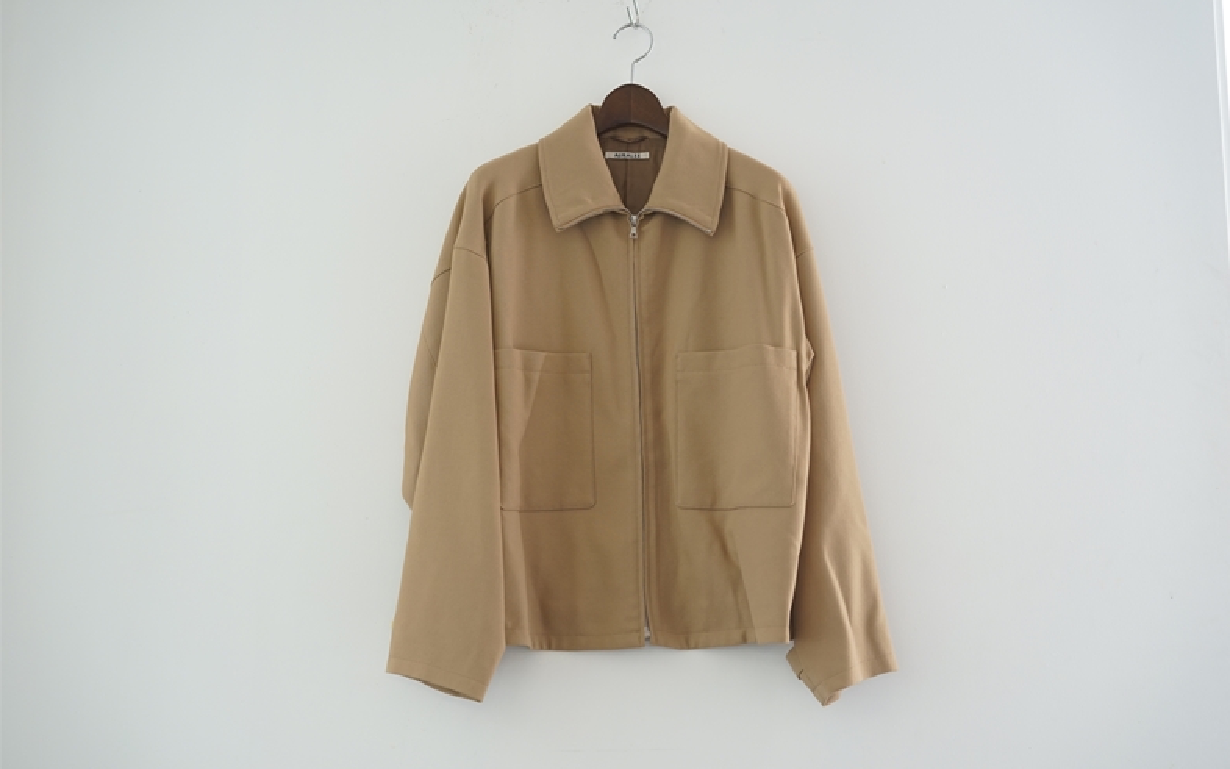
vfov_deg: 22.8
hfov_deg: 35.7
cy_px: 384
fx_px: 1911
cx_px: 624
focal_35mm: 57
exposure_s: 1/60
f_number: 4
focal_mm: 55
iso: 400
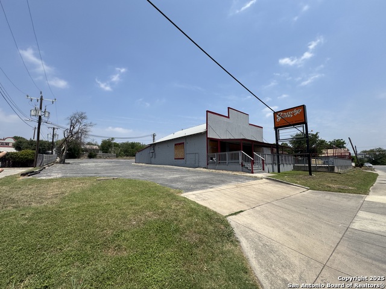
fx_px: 156
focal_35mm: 14
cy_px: 144
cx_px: 193
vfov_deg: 85.7
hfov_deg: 102.1
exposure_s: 1/2770
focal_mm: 2.22
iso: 50
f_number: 2.2
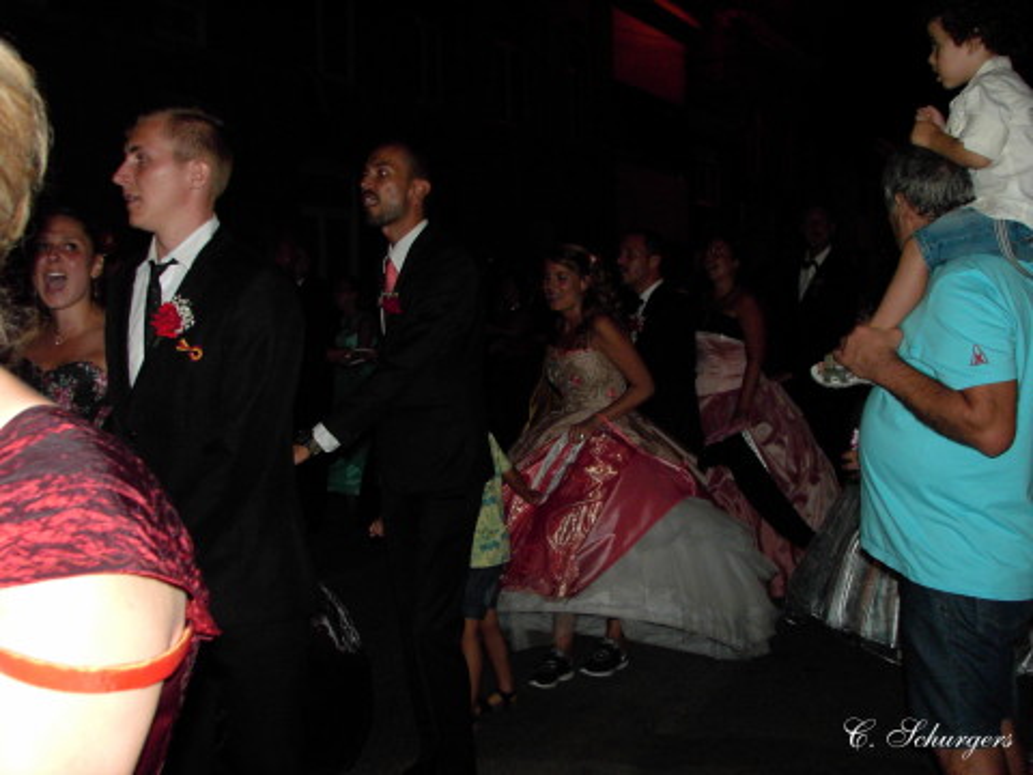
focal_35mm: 43
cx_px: 516
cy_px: 388
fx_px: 1283
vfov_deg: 33.6
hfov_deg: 43.9
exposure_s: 1/51
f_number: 2.8
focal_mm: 6.6
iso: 200
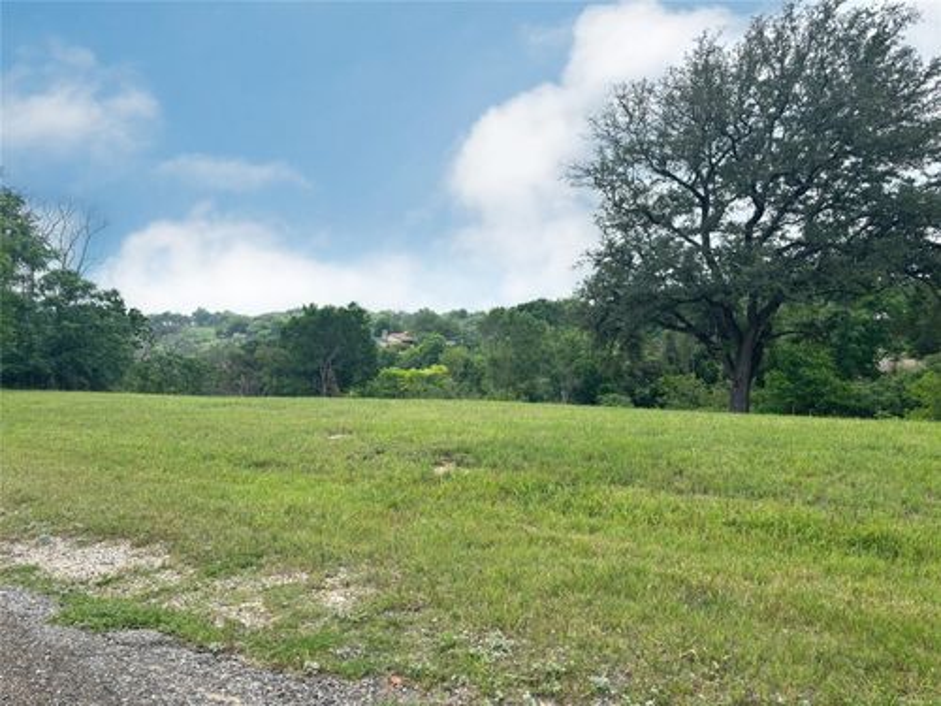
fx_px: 707
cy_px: 353
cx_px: 470
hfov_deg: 67.3
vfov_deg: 53.1
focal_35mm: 26
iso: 50
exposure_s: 1/1616
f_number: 1.6
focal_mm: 5.96
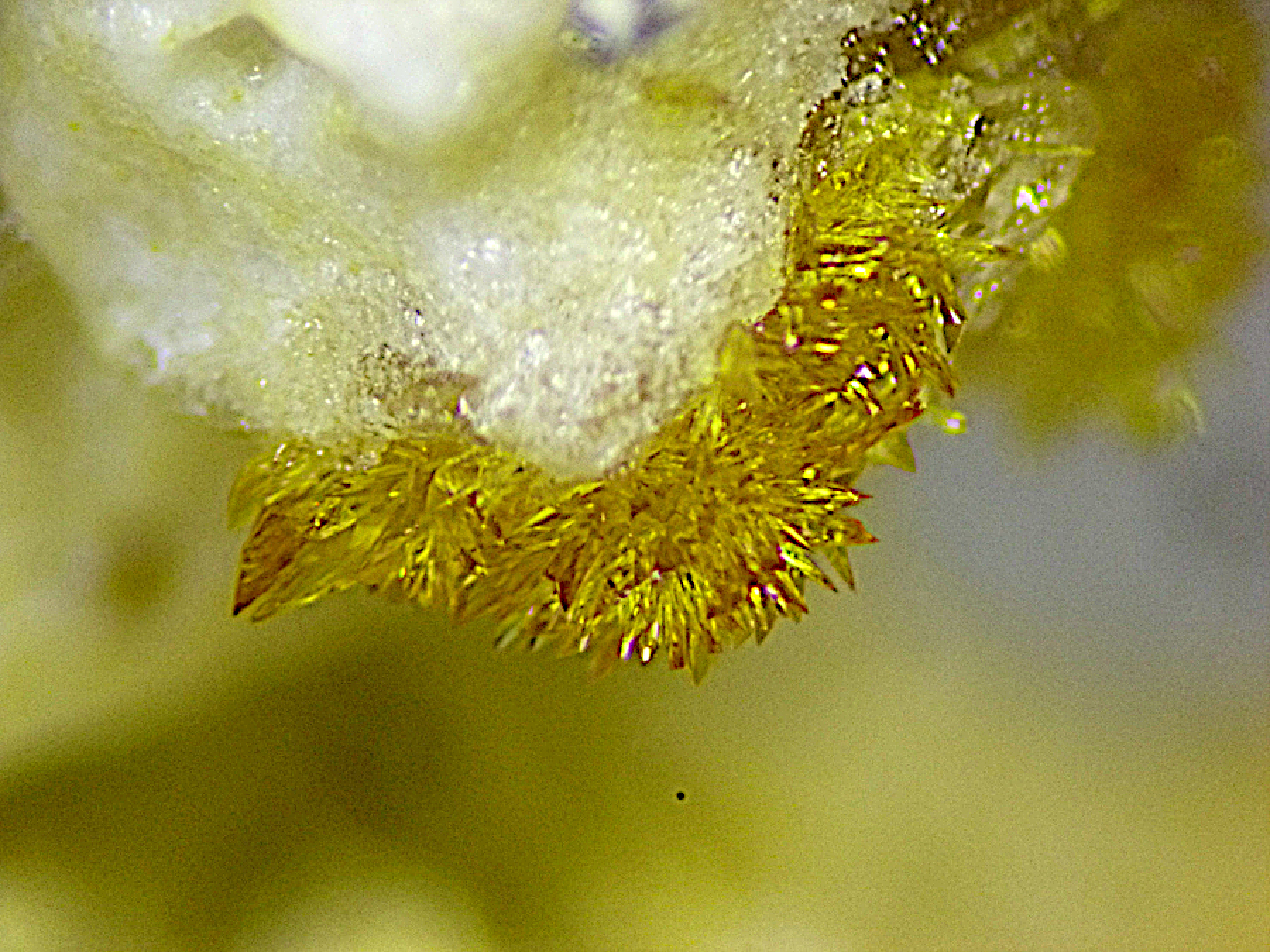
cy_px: 476
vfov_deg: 14.8
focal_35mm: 100
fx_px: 3669
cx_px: 635
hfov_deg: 19.6
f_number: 5.7
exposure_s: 1/80
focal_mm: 18
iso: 400
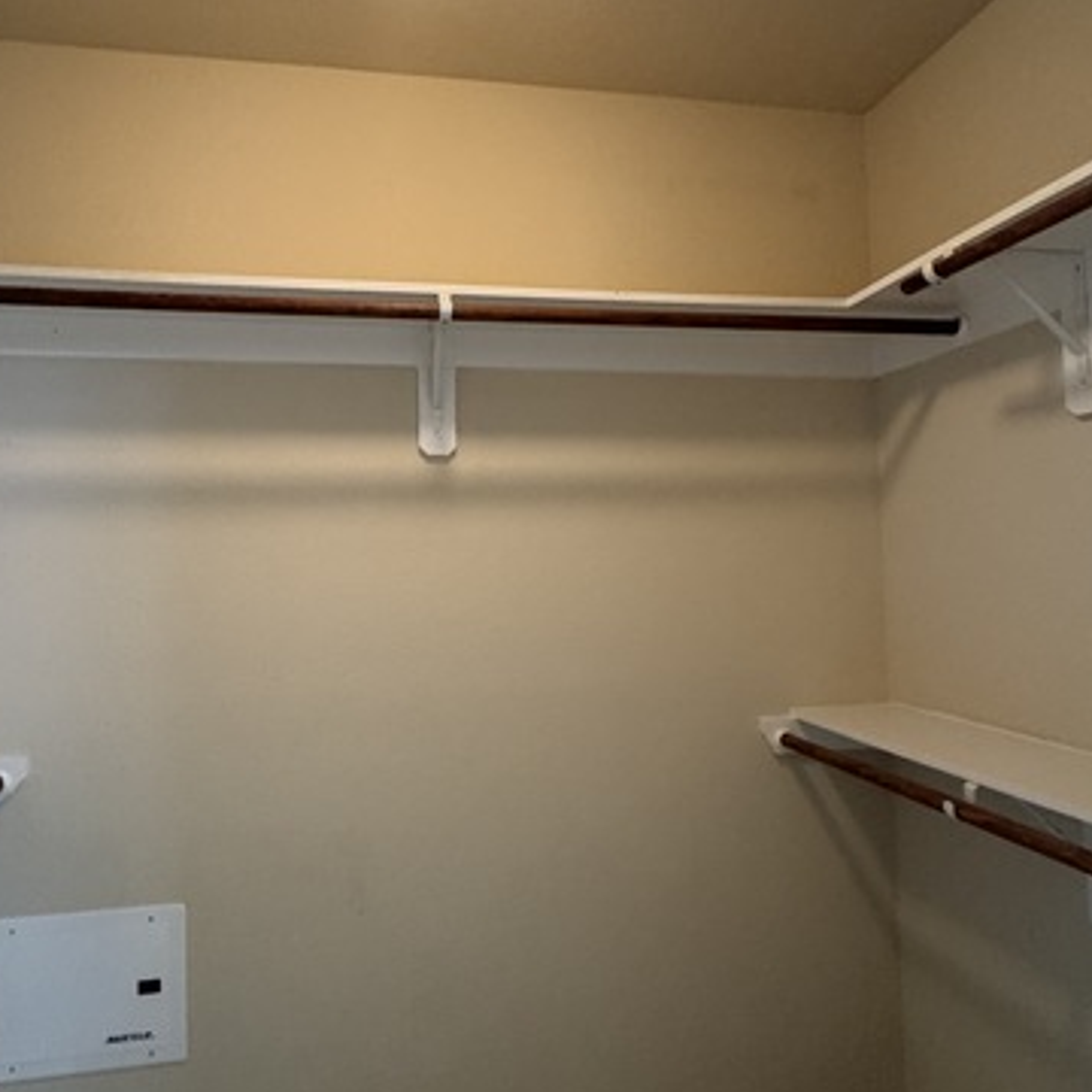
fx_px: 785
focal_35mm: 22
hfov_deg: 69.4
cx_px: 488
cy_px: 528
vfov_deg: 69.6
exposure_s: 1/60
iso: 500
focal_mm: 2.22
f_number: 2.2
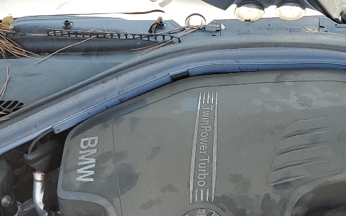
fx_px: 764
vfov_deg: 14.8
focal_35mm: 81
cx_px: 266
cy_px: 334
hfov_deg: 25.2
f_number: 1.5
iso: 50
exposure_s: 1/323
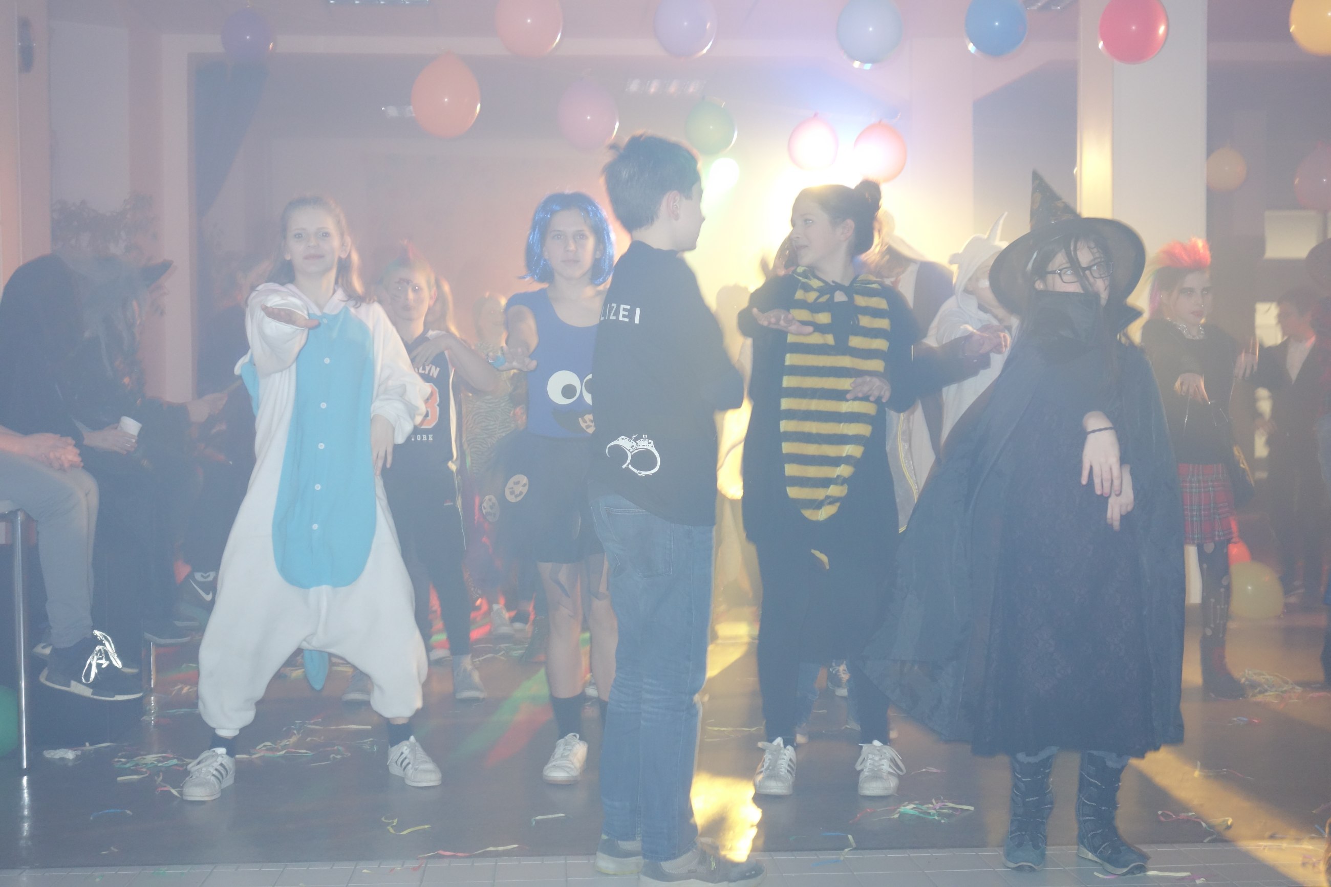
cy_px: 444
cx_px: 666
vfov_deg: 28.1
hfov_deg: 41.1
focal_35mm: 48
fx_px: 1774
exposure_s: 1/30
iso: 640
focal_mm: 17.8
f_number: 3.2
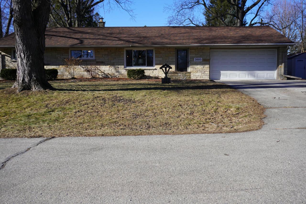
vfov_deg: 36.9
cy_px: 102
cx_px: 153
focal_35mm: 36
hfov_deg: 53.1
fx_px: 306
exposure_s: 1/500
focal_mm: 24
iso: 100
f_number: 4.5
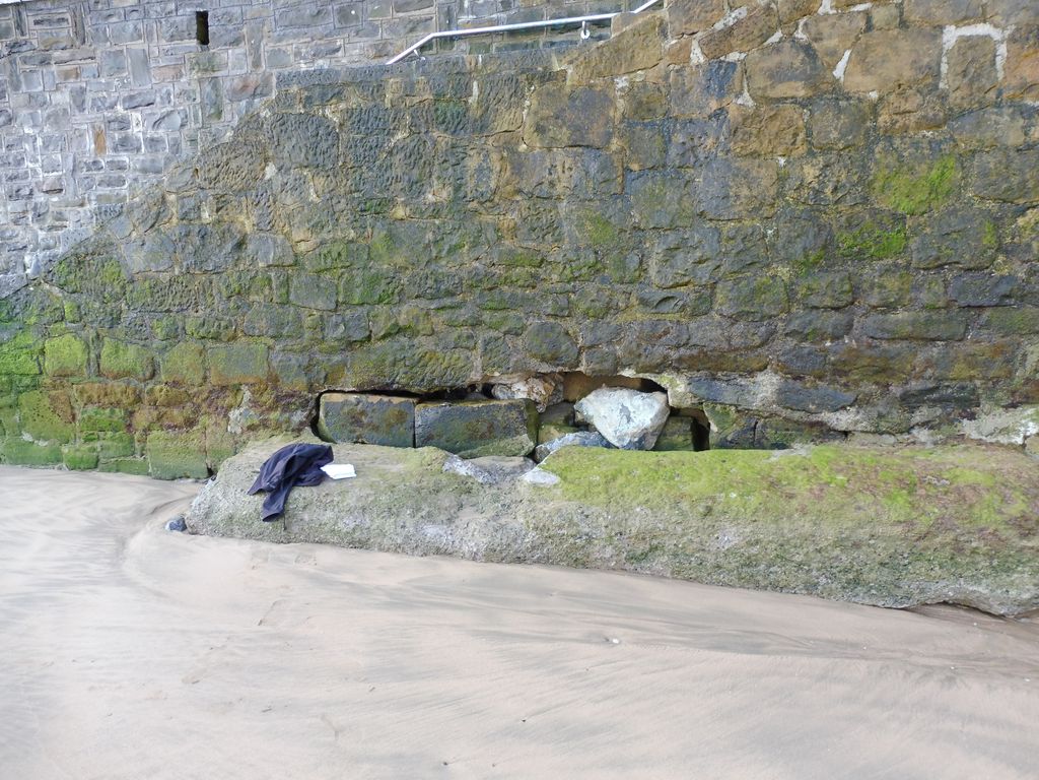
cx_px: 520
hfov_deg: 71.6
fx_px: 720
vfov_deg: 56.8
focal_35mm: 24
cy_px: 390
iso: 160
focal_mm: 4.3
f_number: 3.3
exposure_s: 1/60
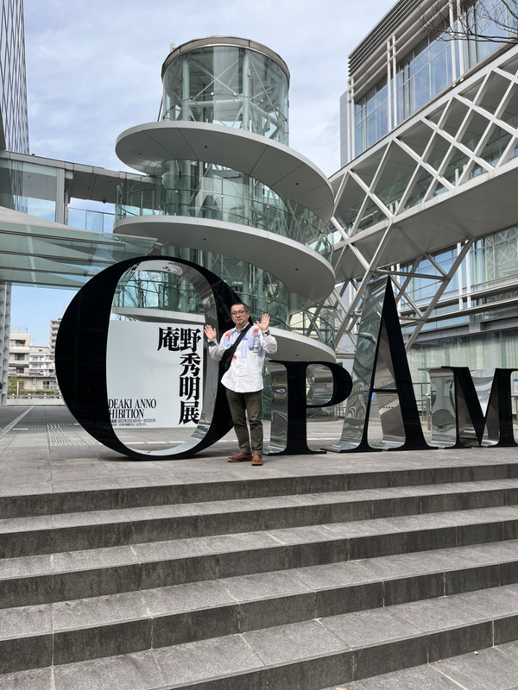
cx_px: 259
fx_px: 519
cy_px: 345
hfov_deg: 53.1
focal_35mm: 26
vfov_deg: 67.3
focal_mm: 5.1
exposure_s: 1/1802
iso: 50
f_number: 1.6
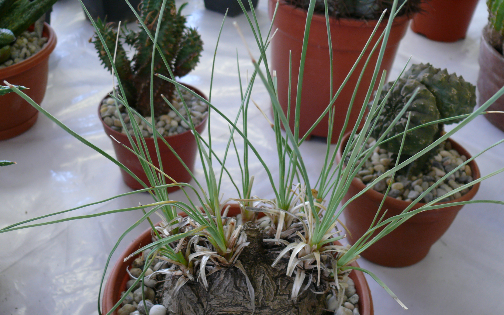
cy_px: 179
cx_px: 249
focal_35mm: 40
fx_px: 549
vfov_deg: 32.0
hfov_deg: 49.3
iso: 125
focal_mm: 7.4
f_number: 2.8
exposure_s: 1/30
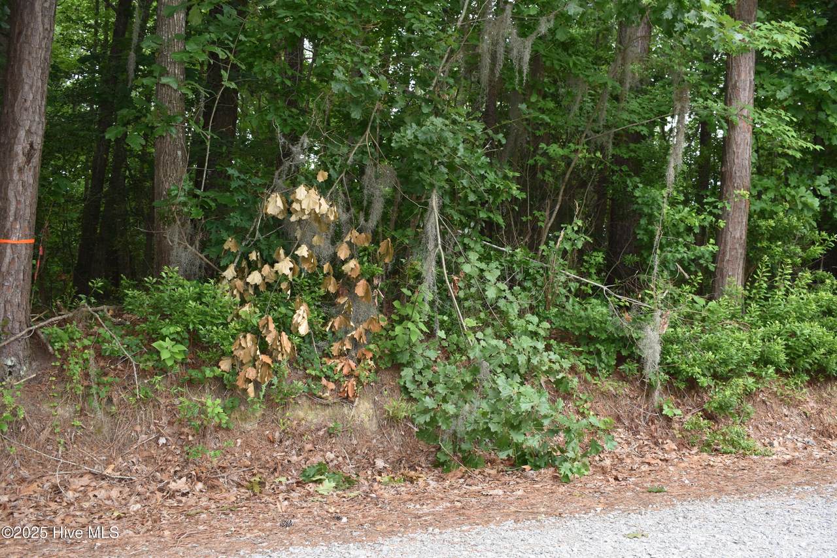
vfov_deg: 36.9
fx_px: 837
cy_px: 279
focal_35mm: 36
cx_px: 418
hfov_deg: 53.1
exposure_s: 1/125
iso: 360
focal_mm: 24
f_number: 5.6
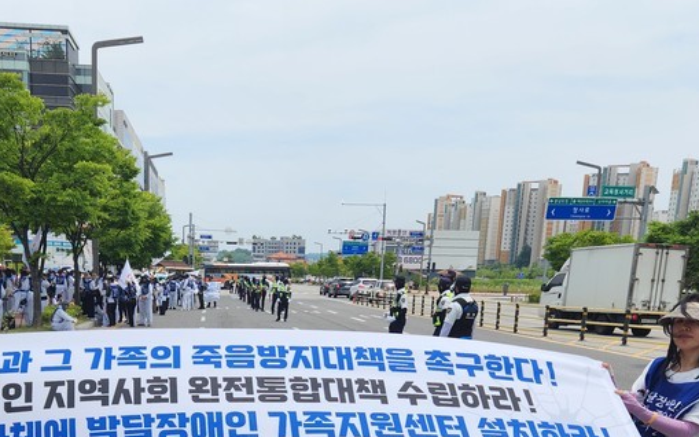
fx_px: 876
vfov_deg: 25.7
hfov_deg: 42.9
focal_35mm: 46
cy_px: 493
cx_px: 235
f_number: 1.8
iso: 20
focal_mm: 5.4
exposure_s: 1/1542
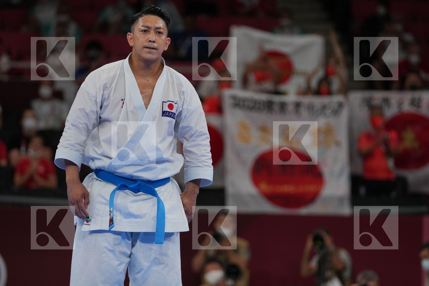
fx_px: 2788
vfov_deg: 5.9
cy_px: 143
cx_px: 214
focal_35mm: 234
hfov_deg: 8.8
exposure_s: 1/1000
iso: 400
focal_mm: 156
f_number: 2.8
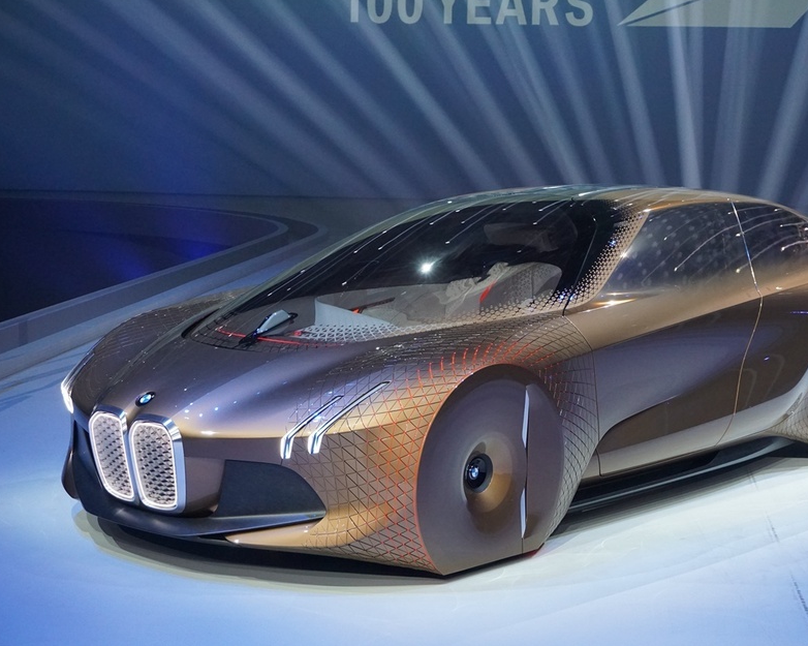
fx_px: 1554
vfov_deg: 23.5
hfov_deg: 29.1
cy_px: 323
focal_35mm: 65
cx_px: 469
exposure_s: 1/160
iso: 1600
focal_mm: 38
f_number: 5.6
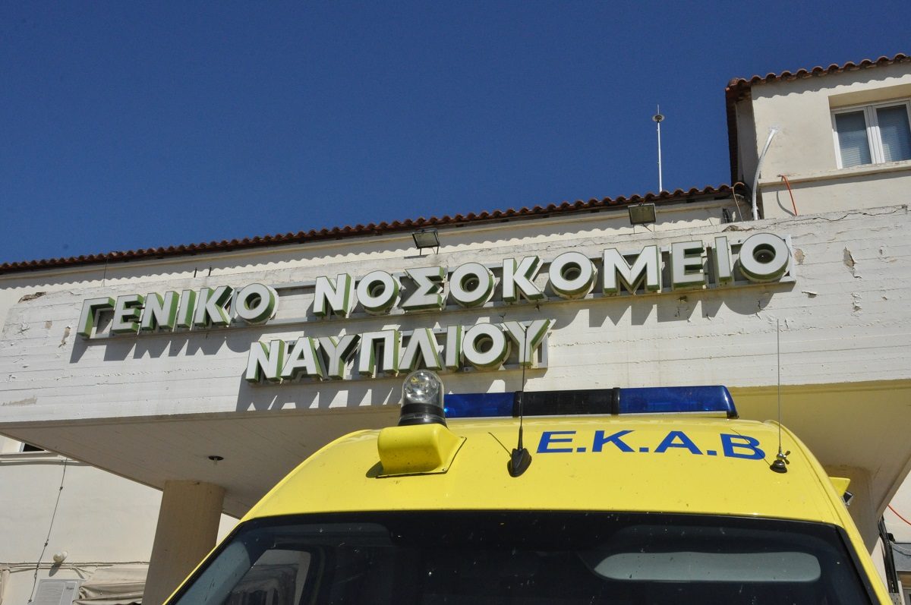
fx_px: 834
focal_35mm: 33
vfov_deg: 39.9
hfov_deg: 57.3
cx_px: 456
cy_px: 302
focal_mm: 22
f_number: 16
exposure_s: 1/1000
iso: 1250
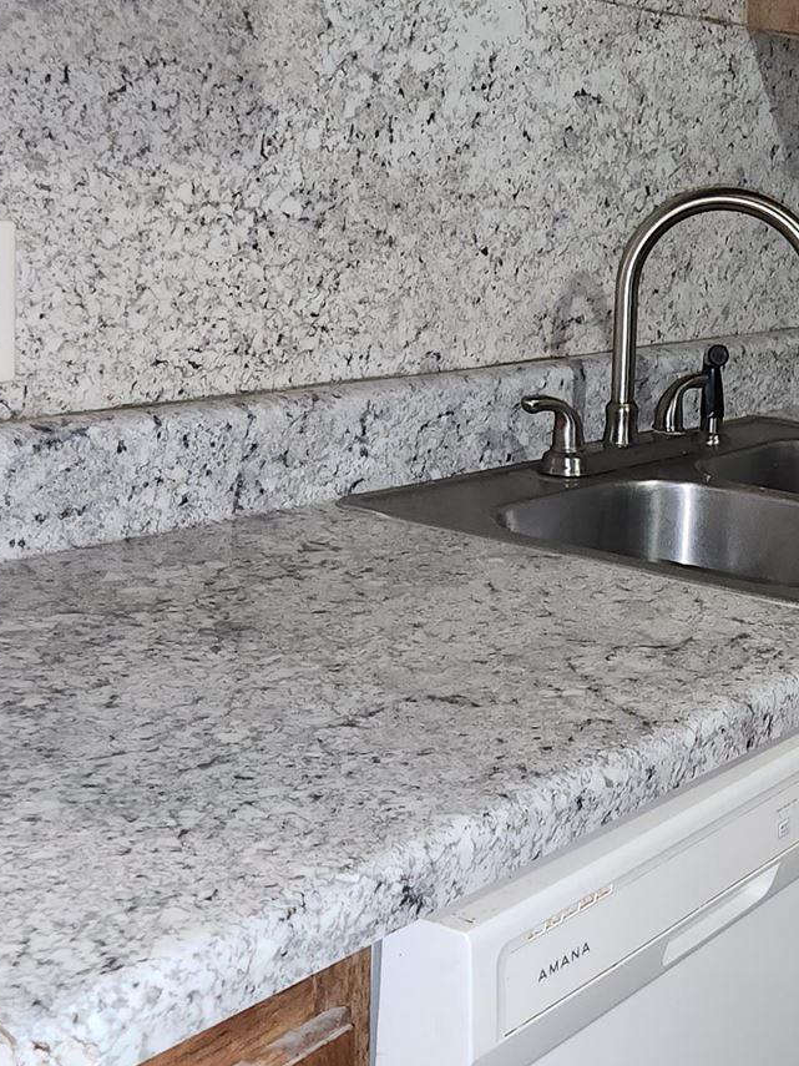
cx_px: 879
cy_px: 608
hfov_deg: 22.3
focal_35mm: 62
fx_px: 1909
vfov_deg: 31.2
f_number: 1.8
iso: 125
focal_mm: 5.4
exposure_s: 1/14
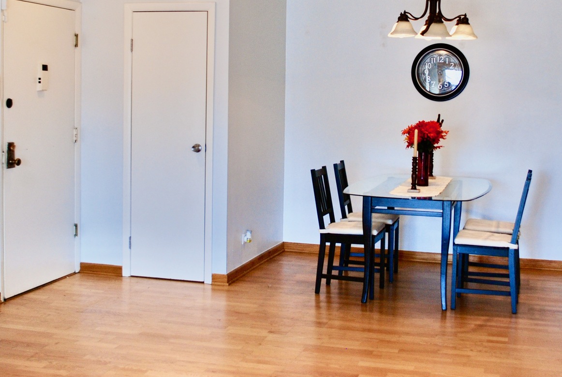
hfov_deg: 36.7
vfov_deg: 25.1
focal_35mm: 54
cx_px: 319
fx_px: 845
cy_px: 127
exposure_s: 1/100
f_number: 5
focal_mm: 26
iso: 400
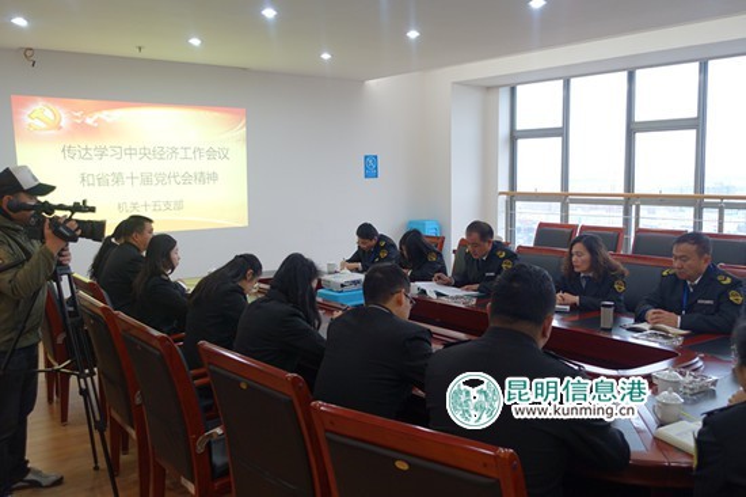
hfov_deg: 54.5
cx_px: 373
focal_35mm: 35
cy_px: 248
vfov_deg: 37.8
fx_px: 725
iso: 200
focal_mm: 12.81
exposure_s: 1/40
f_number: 2.8
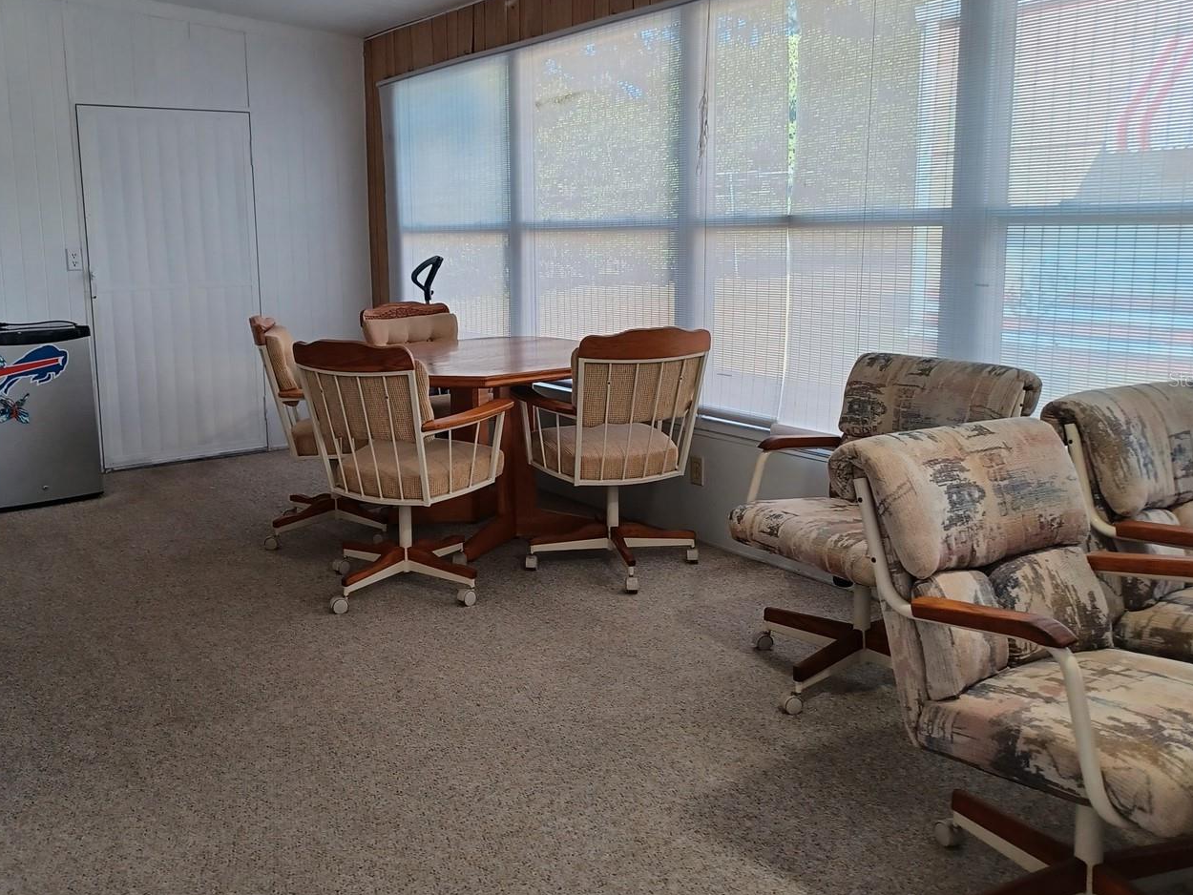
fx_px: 1103
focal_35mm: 32
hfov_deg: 56.5
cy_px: 379
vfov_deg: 44.0
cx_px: 495
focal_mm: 4.6
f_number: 1.8
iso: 100
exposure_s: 1/60
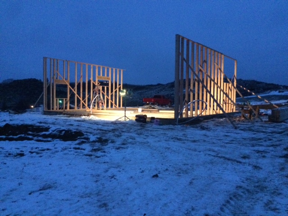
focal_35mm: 29
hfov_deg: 61.7
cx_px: 144
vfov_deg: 48.2
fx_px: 241
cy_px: 108
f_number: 2.2
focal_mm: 4.15
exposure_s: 1/15
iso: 640
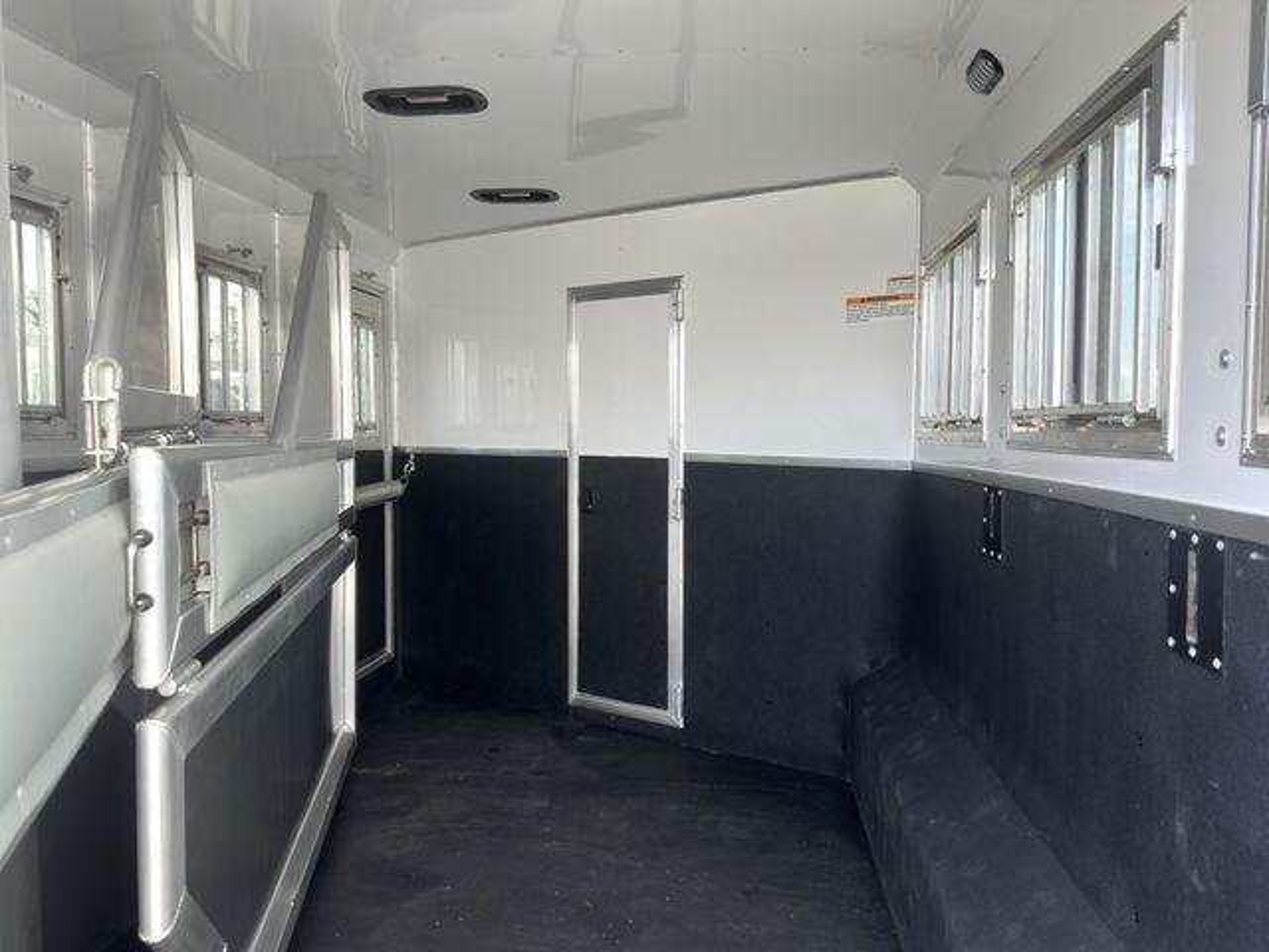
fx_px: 880
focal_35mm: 24
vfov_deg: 56.8
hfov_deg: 71.6
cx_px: 634
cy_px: 476
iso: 64
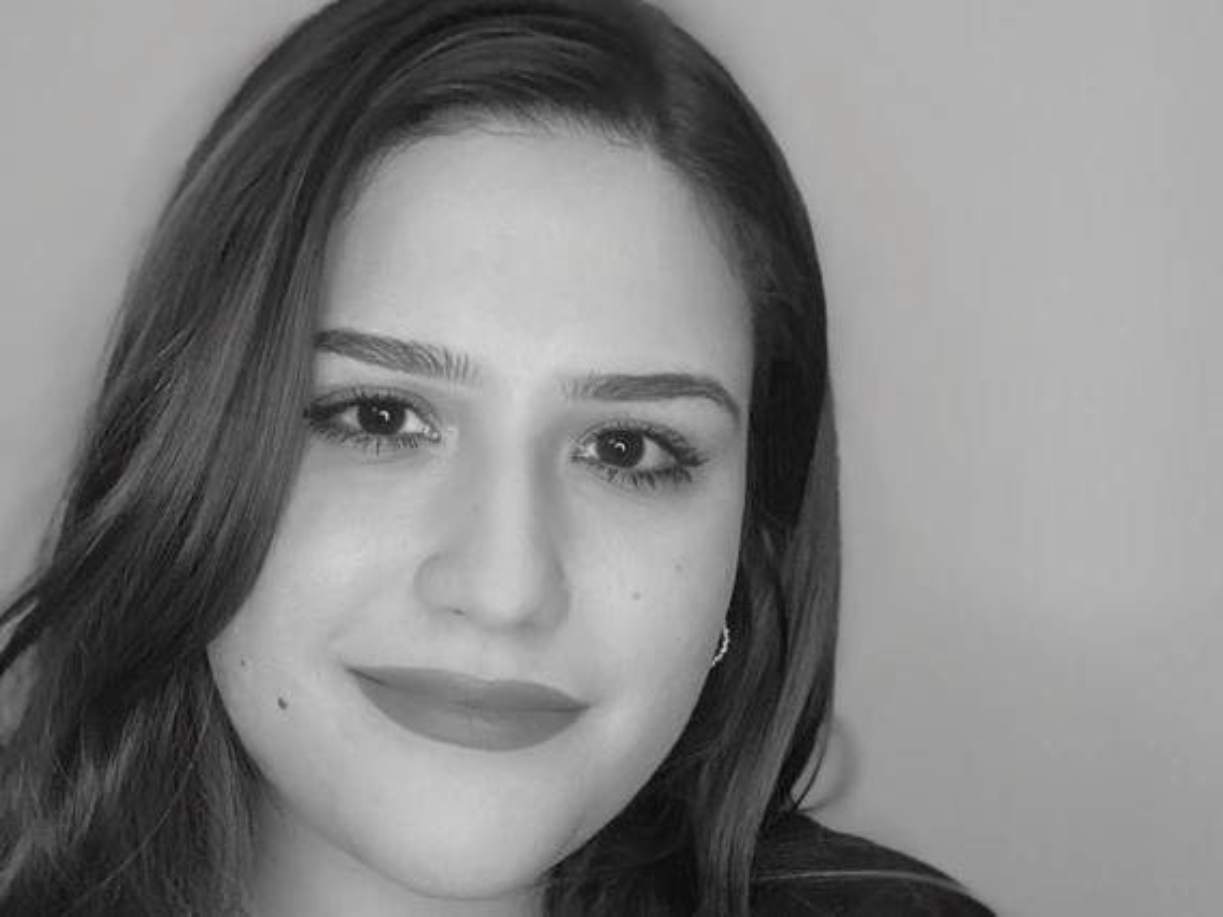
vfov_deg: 46.8
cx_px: 612
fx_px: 1060
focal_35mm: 30
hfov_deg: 60.0
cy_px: 458
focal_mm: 2.71
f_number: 2.2
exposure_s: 1/60
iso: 250
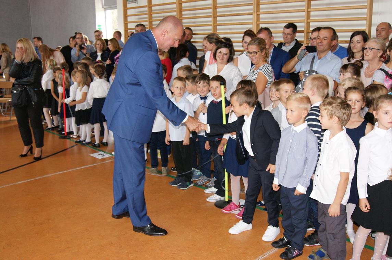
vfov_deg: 36.8
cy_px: 130
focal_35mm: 36
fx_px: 392
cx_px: 196
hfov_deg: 53.2
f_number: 5.6
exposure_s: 1/60
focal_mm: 24
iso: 400
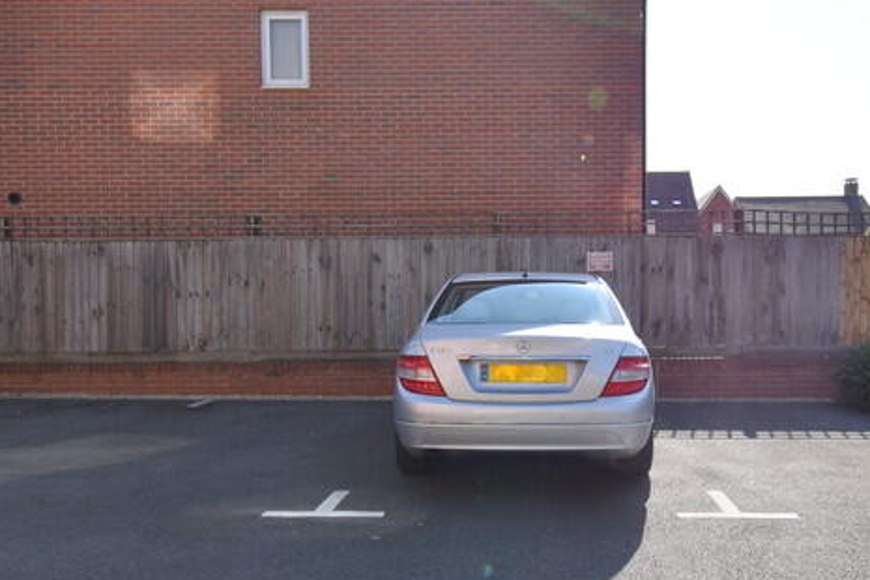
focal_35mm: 33
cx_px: 531
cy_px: 356
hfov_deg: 56.7
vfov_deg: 39.7
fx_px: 797
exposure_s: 1/250
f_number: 8
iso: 110
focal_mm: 10
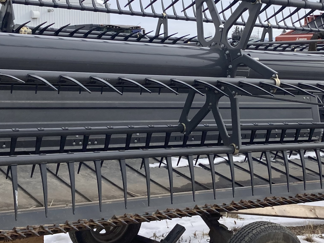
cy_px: 93
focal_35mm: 74
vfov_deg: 19.9
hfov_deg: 26.3
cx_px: 188
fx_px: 693
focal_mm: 3.99
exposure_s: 1/1919
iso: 20
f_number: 1.8
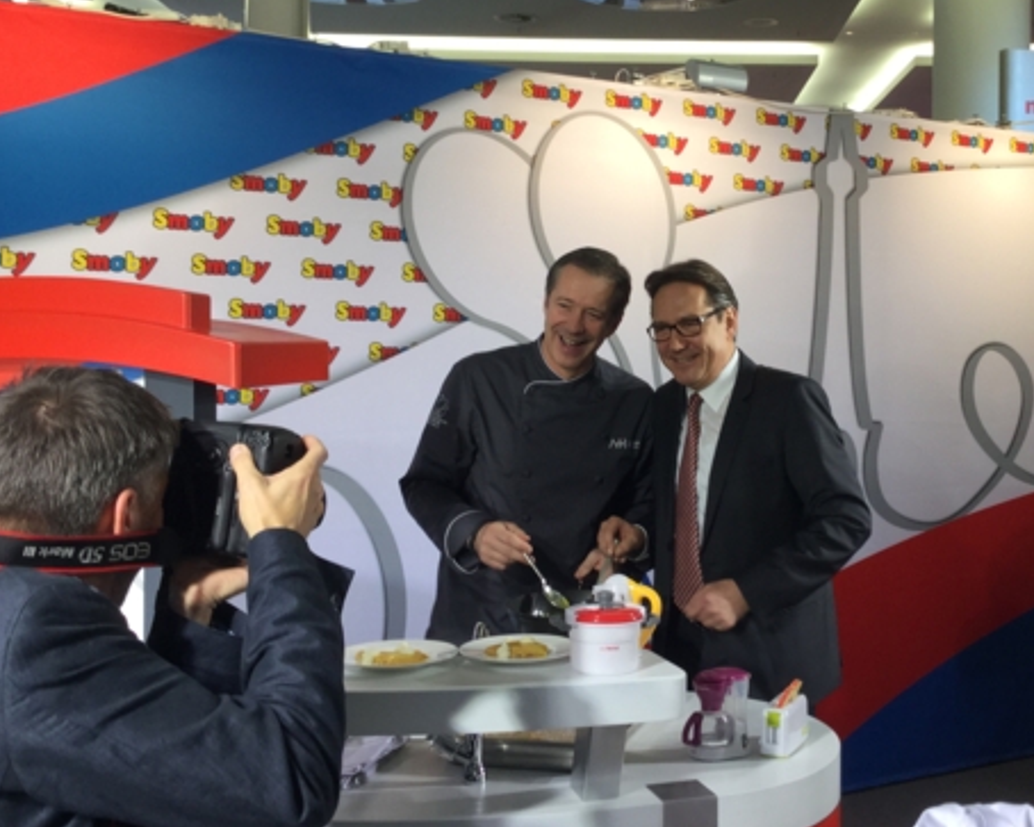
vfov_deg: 33.4
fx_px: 1377
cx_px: 682
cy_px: 346
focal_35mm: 45
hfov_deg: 40.7
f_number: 2.4
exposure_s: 1/30
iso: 32
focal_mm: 3.3
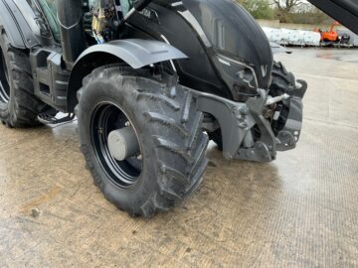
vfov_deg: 48.2
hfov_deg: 61.7
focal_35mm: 29
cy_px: 134
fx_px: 300
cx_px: 179
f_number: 1.8
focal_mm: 3
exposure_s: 1/122
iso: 50
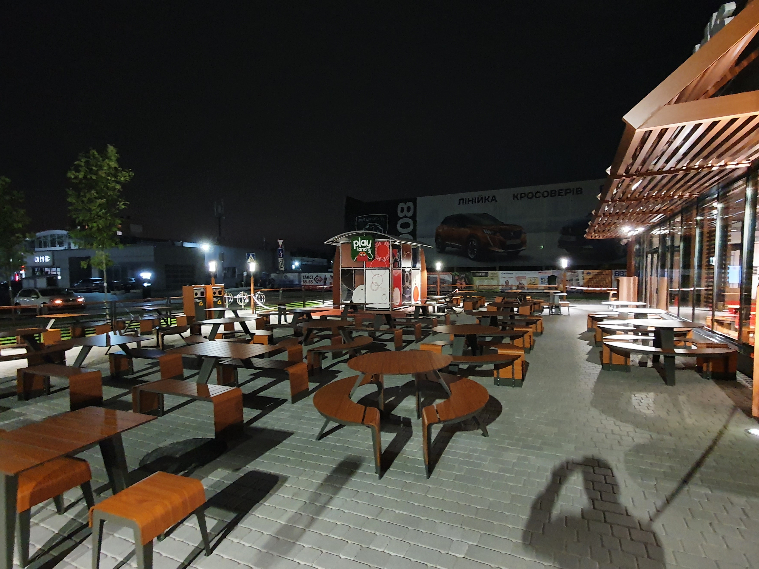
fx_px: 373
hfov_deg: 91.0
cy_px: 310
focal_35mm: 17
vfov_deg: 74.6
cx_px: 378
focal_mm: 1.8
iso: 640
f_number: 2.2
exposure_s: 1/11
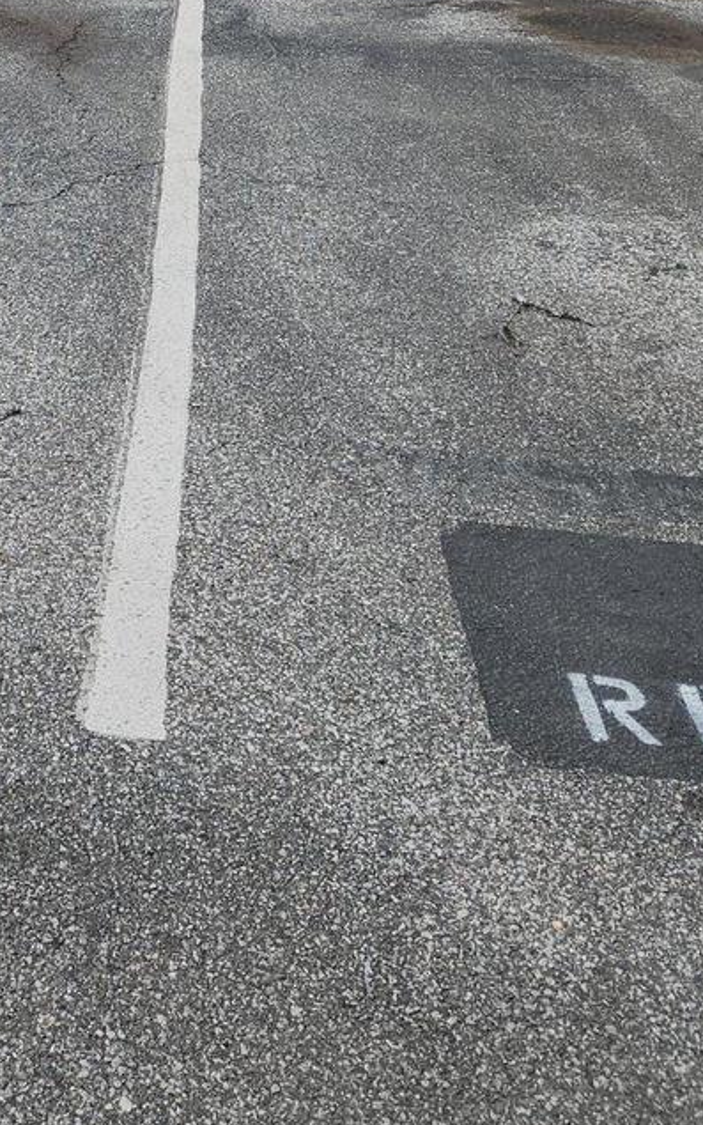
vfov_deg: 30.6
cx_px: -71
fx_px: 1808
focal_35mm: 59
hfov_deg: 20.9
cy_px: -135
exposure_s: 1/367
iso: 20
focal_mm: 5.4
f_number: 1.8
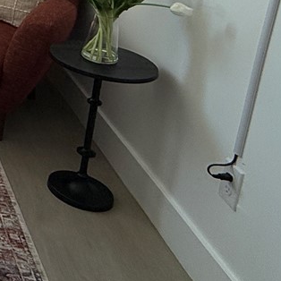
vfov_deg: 24.4
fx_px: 579
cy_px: -66
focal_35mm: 63
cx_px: -308
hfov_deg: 17.5
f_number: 2.2
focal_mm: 2.22
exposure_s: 1/175
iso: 64
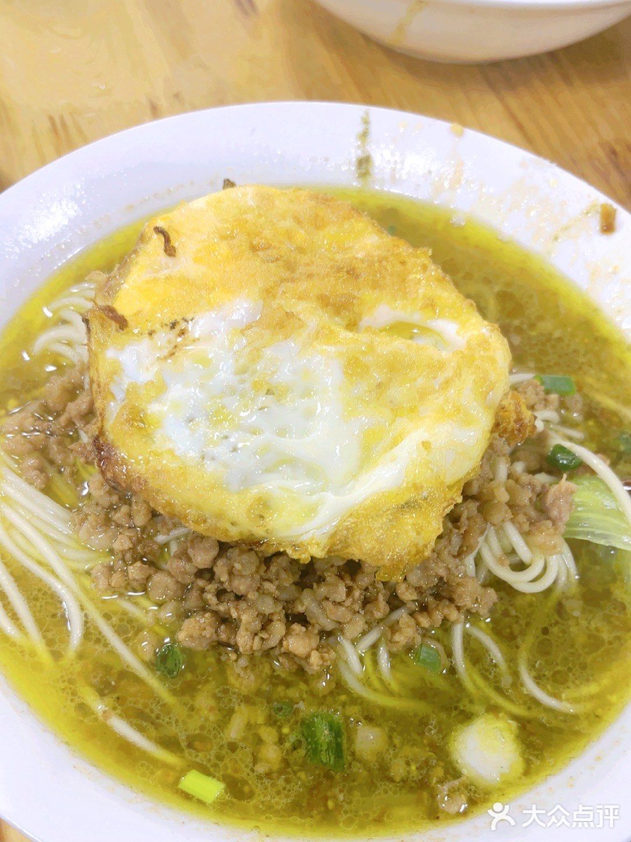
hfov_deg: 46.8
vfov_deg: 60.0
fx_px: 729
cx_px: 316
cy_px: 421
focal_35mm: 30
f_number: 1.6
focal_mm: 5.96
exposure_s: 1/50
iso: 125
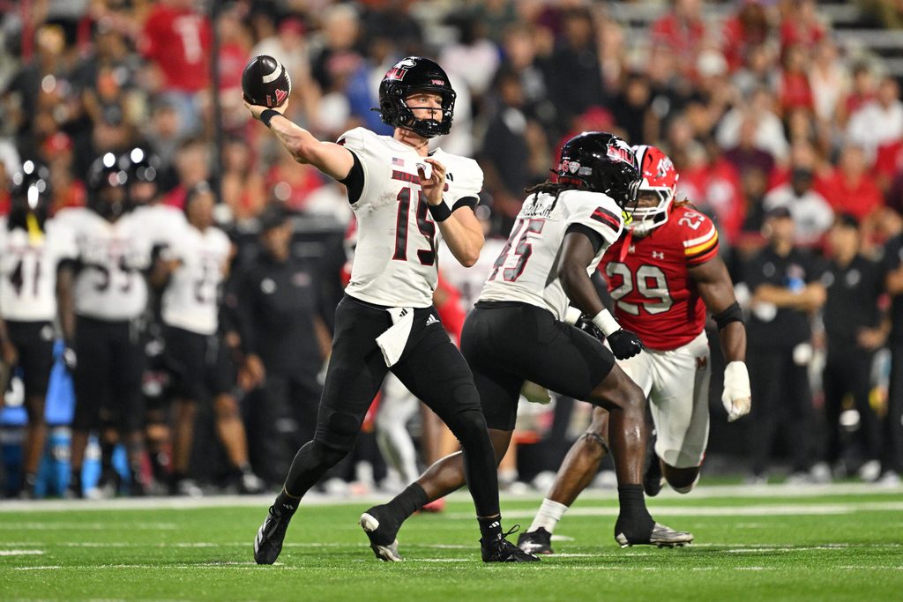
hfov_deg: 5.2
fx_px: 10034
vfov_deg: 3.4
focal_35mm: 400
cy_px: 301
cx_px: 452
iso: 3200
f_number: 2.8
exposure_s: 1/1600
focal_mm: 400
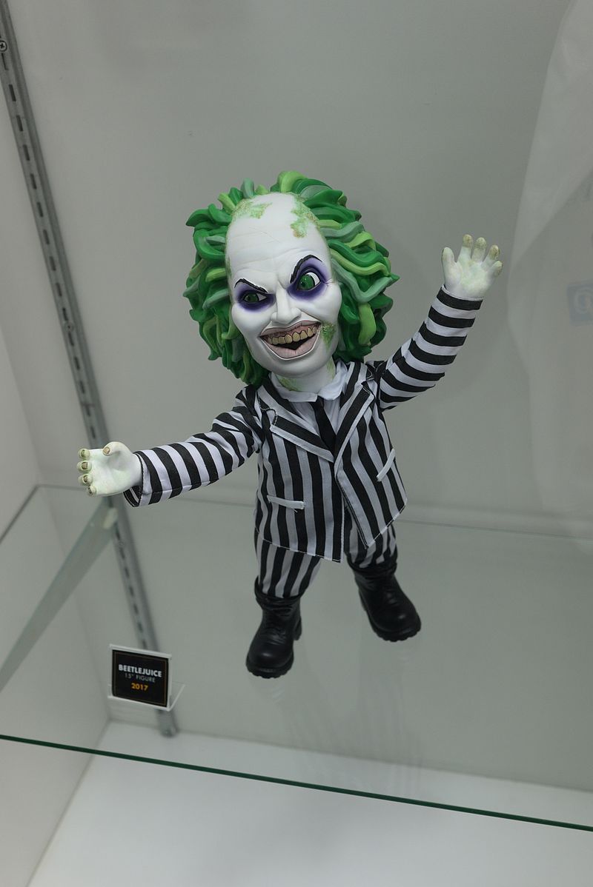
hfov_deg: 27.0
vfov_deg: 39.6
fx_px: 1234
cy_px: 444
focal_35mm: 50
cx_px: 296
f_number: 5
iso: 1600
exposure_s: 1/160
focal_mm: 50
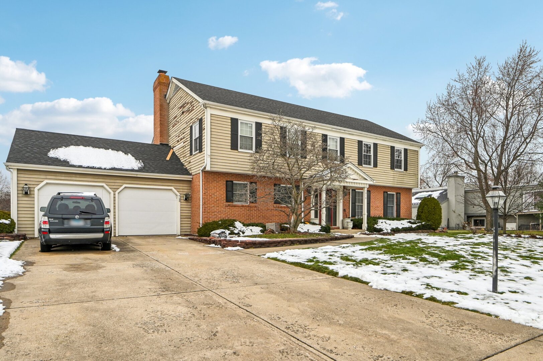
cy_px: 180
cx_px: 272
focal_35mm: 22
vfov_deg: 57.1
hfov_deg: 78.6
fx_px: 332
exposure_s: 1/20
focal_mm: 22
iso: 400
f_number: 13
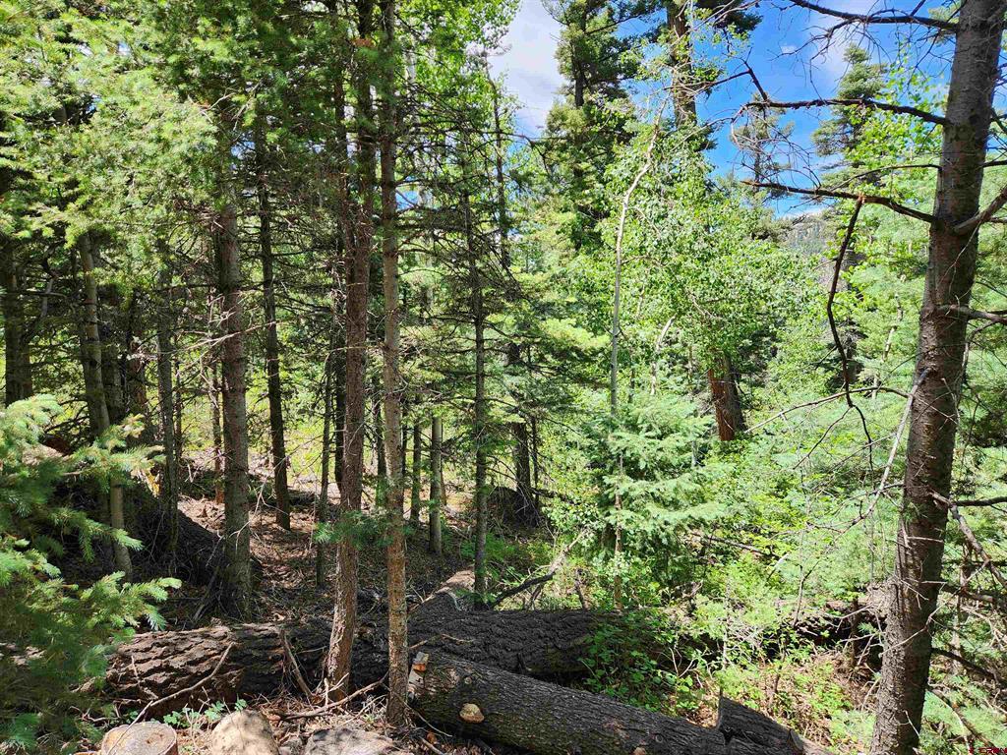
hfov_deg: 73.9
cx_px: 504
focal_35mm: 23
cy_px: 378
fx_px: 669
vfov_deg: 58.9
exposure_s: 1/379
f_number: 1.8
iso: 20
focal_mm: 5.4
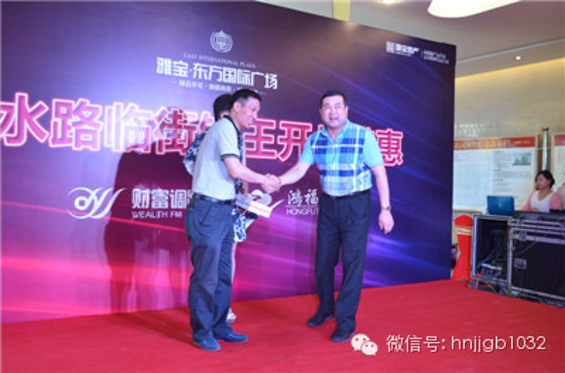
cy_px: 186
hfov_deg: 57.4
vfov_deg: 39.7
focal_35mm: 33
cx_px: 282
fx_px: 516
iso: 800
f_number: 4
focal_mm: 22
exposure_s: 1/60
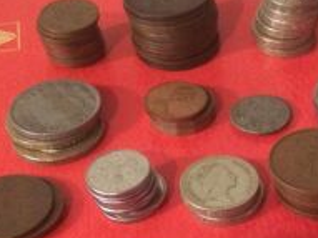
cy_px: 210
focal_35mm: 73
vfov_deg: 19.8
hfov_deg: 26.2
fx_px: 670
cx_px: 256
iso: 500
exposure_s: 1/17
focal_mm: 4.15
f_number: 2.2
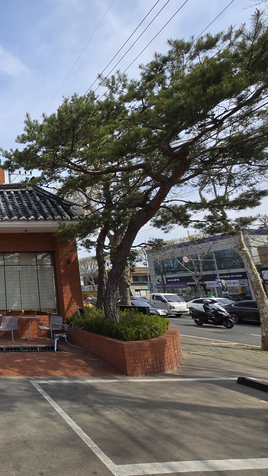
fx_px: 240
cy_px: 238
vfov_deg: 89.6
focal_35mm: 19
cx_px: -40
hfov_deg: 42.5
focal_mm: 1.7
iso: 25
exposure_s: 1/1135
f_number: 2.2
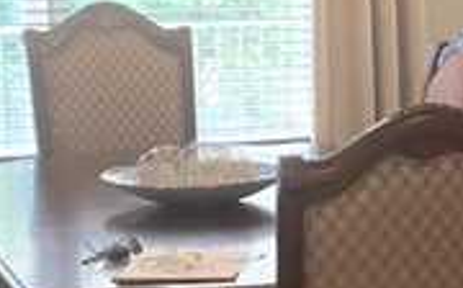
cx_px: 836
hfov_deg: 13.6
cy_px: 139
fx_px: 1727
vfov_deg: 9.5
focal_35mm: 137
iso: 50
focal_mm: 4.15
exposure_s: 1/30
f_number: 2.2
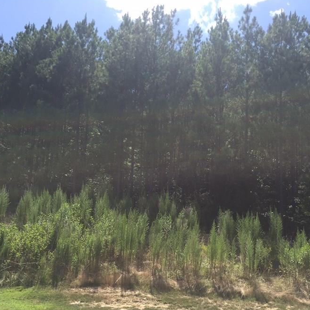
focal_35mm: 40
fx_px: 405
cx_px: 192
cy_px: 177
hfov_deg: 41.6
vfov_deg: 41.8
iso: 32
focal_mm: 4.15
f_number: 2.2
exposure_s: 1/1276
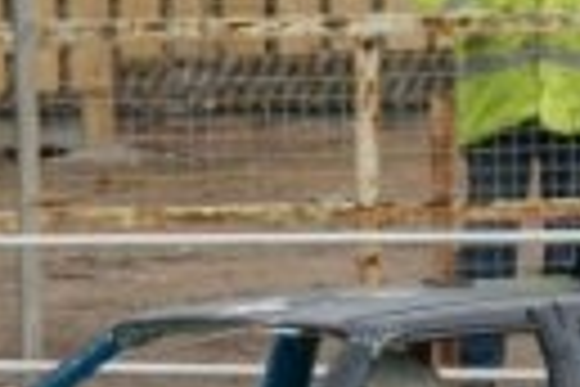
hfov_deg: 3.6
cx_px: 598
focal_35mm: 580
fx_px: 9344
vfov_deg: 2.4
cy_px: 490
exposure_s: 1/500
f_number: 5.6
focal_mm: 78
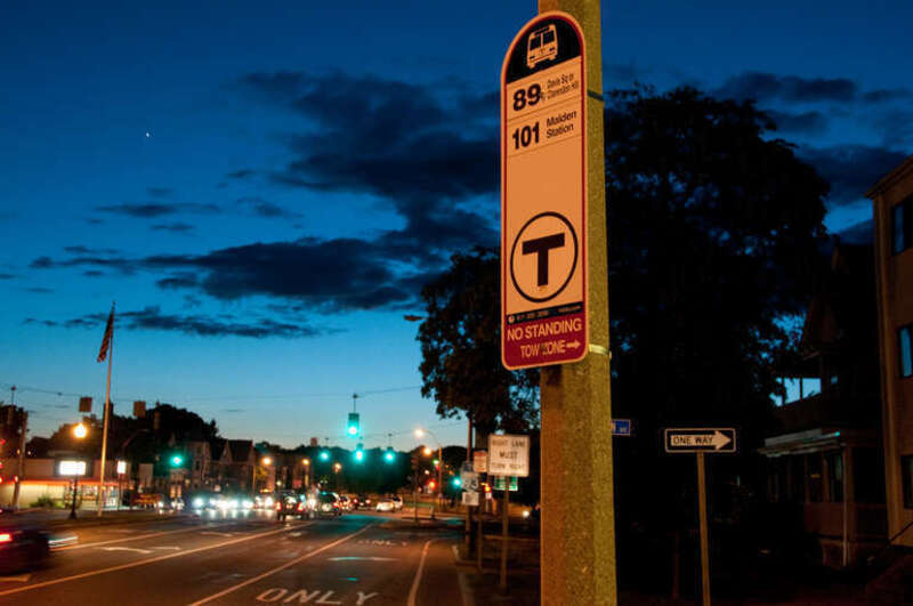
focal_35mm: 40
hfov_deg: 48.0
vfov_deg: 32.9
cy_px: 303
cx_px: 456
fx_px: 1026
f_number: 6.3
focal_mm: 27
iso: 800
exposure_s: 1/8
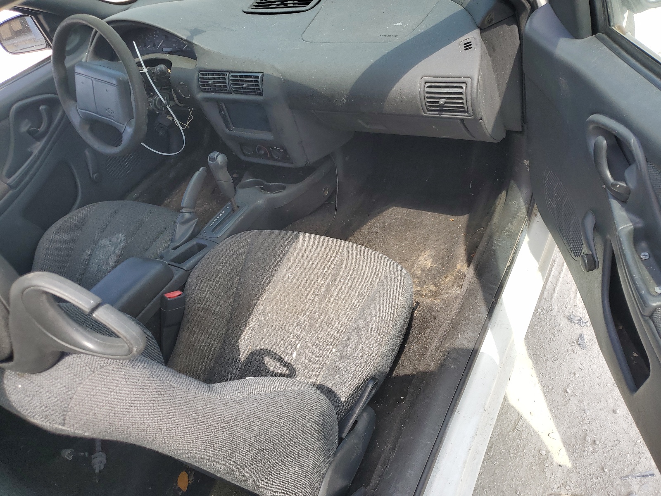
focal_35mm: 26
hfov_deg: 67.3
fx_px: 496
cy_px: 248
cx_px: 330
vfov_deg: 53.1
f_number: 1.5
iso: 50
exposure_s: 1/769
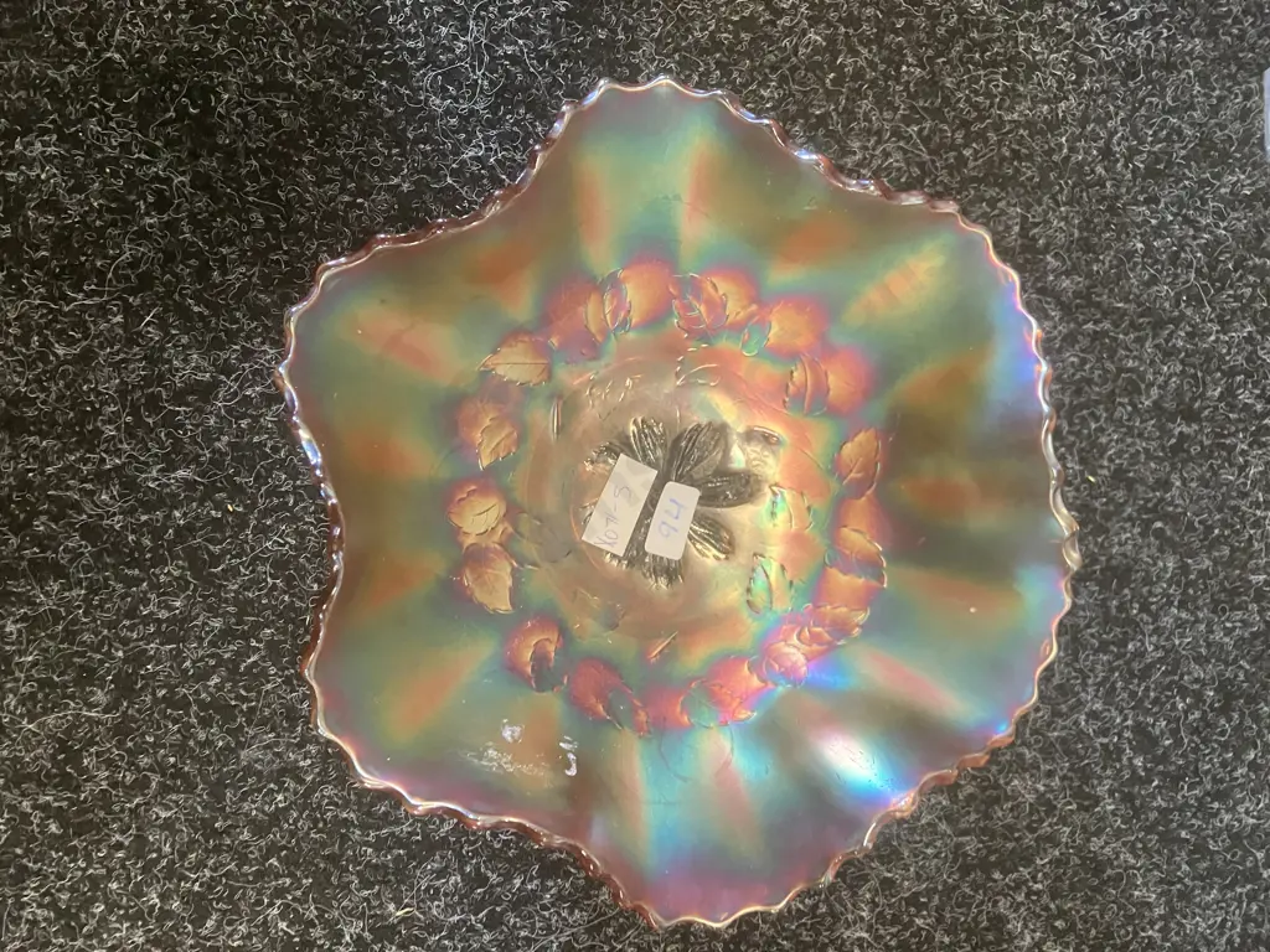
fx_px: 1027
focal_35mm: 28
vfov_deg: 49.7
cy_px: 476
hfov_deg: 63.4
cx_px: 635
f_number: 1.8
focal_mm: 3.99
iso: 320
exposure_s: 1/33
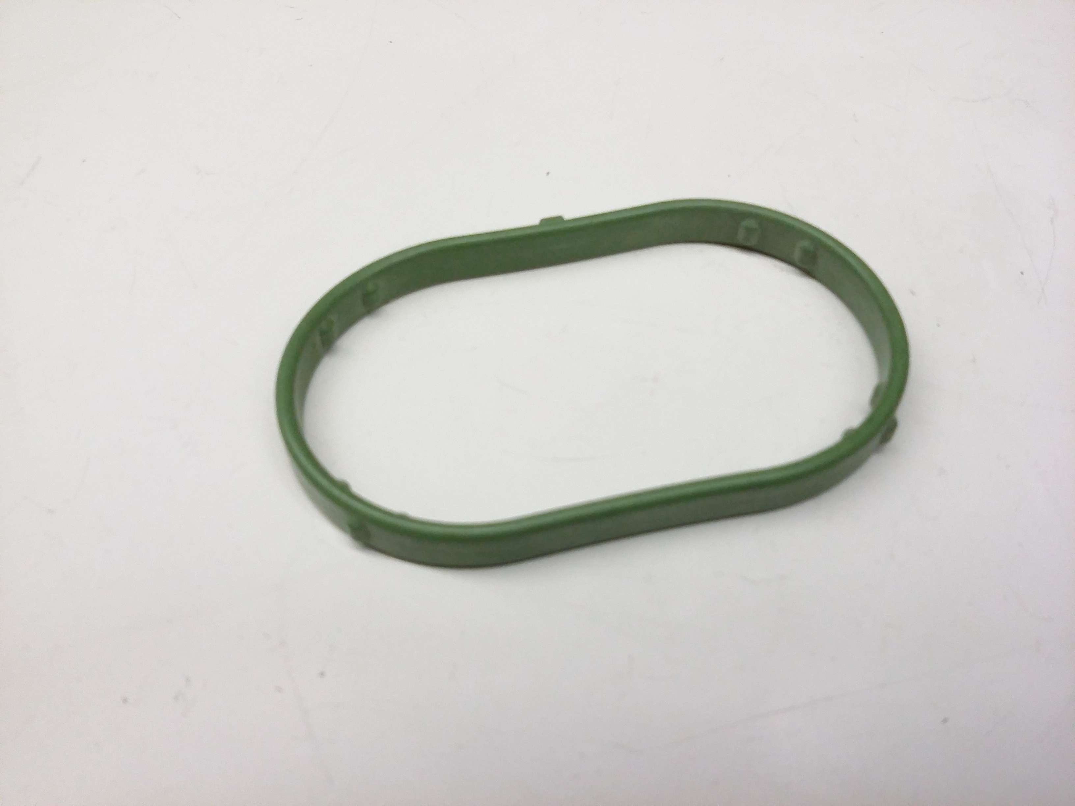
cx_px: 538
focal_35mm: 32
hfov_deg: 56.8
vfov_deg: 44.2
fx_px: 994
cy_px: 403
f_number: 2.4
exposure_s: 1/20
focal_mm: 3.4
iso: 200
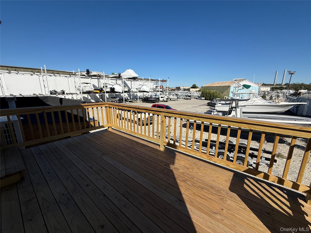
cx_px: 156
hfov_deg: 102.1
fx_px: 126
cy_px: 116
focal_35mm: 14
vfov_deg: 85.7
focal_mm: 2.22
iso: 50
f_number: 2.2
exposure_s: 1/3663
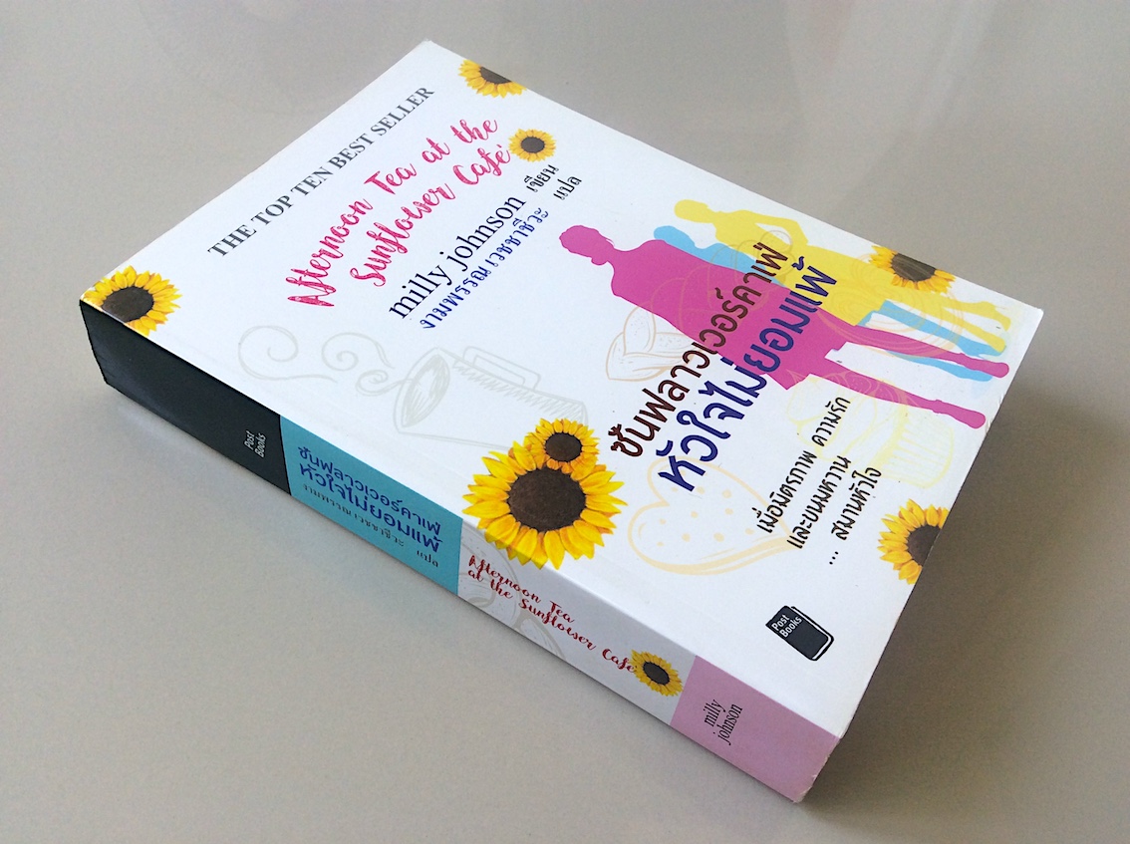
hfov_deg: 56.9
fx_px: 1043
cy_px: 422
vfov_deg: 44.1
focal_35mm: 32
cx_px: 565
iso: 32
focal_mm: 3.3
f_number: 2.4
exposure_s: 1/157
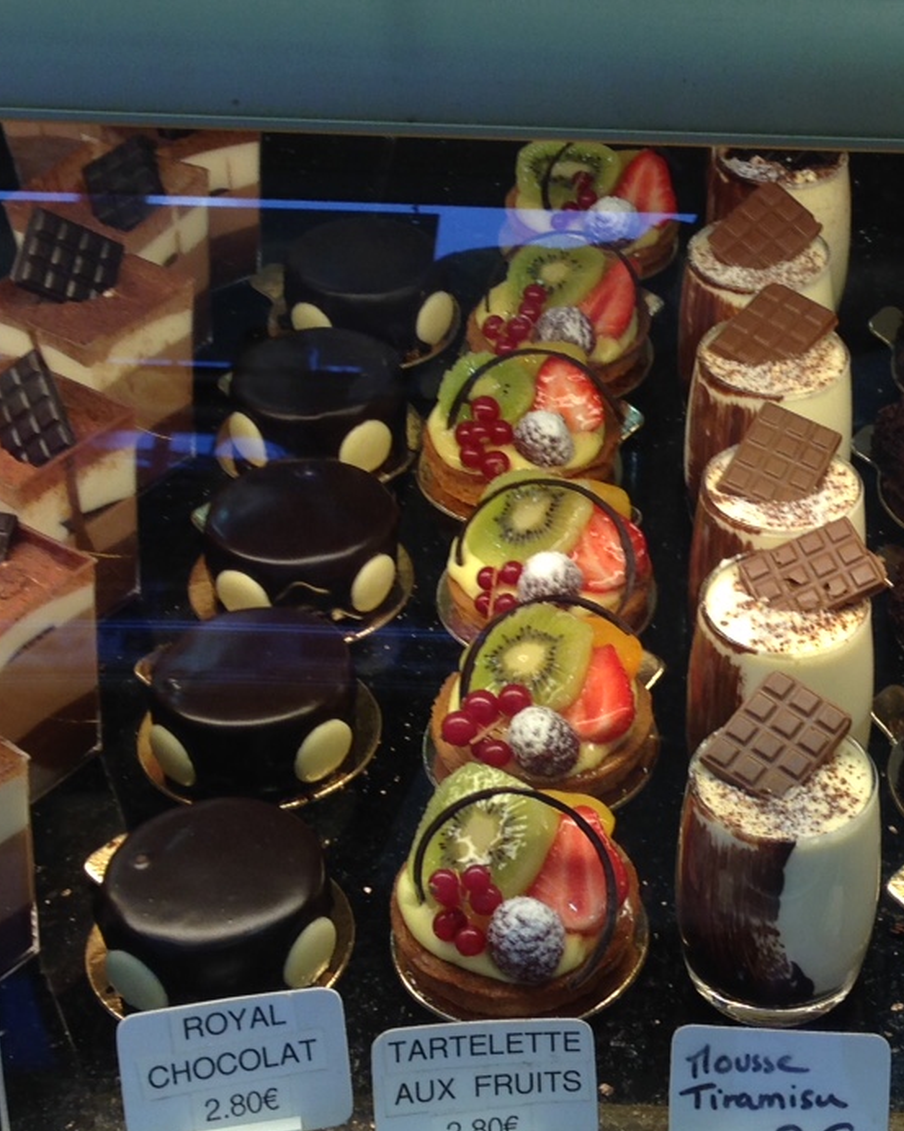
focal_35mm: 76
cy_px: 556
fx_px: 2543
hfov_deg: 19.8
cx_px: 786
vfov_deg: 25.1
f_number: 2.4
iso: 50
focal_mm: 4.12
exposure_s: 1/60
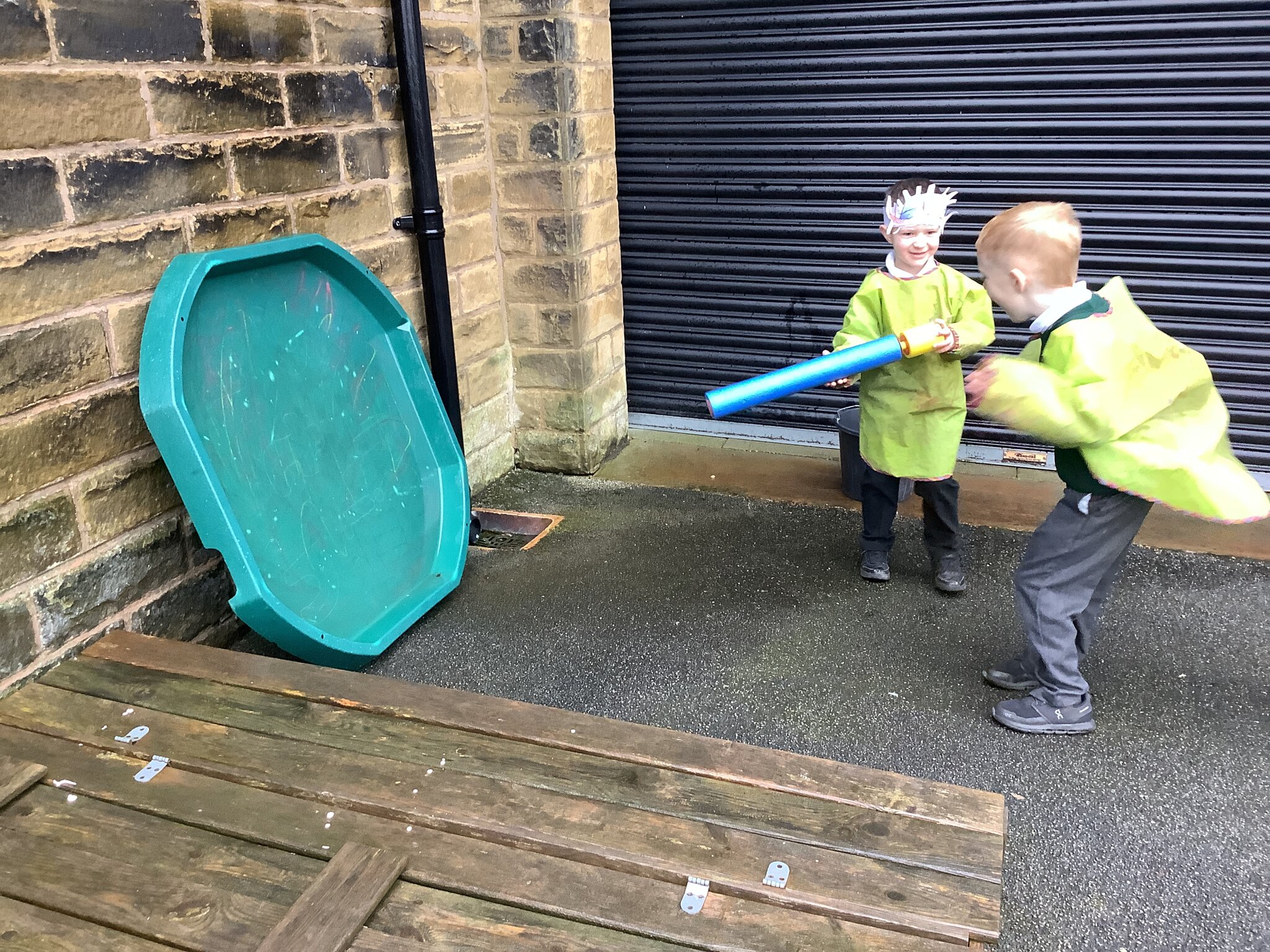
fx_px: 1137
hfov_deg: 58.4
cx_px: 635
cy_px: 476
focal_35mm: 31
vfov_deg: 45.4
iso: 250
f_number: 2.4
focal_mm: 3.3
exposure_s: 1/60
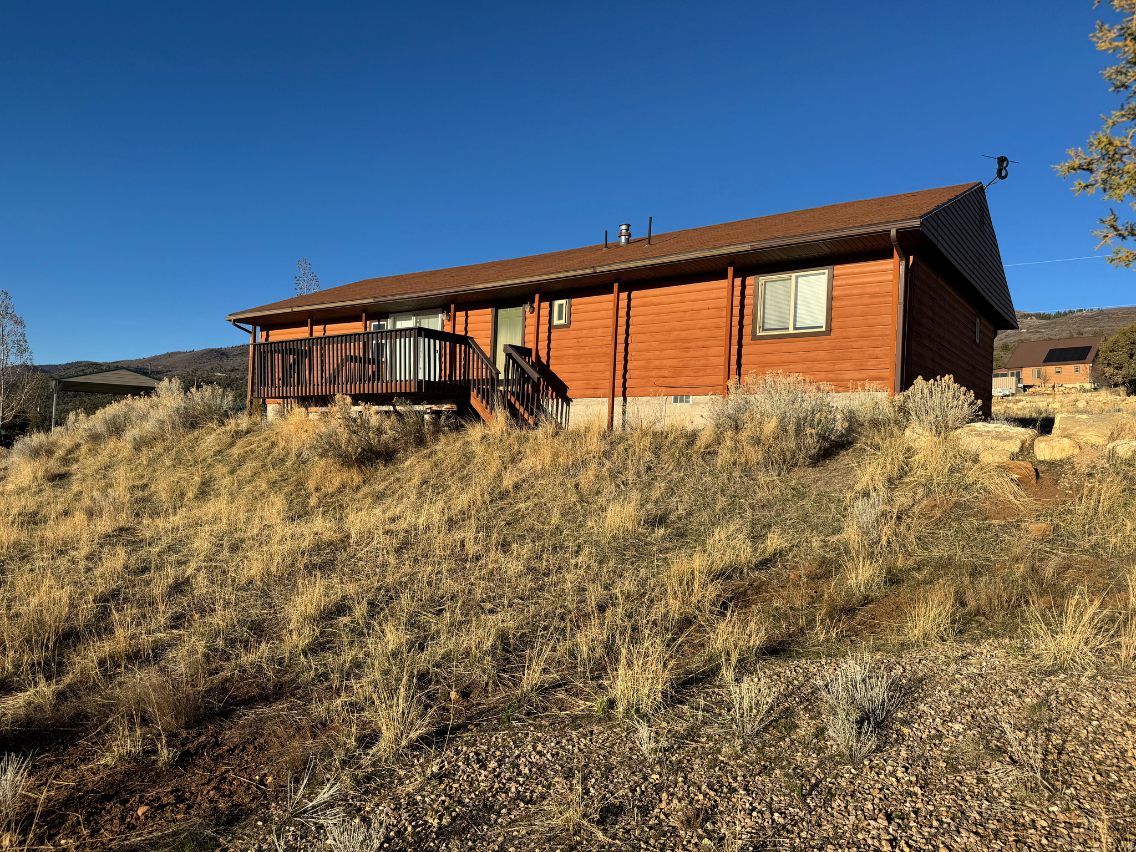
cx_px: 568
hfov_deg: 71.6
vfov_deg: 56.8
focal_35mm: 24
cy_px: 426
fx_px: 788
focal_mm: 6.76
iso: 80
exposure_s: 1/4049
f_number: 1.78
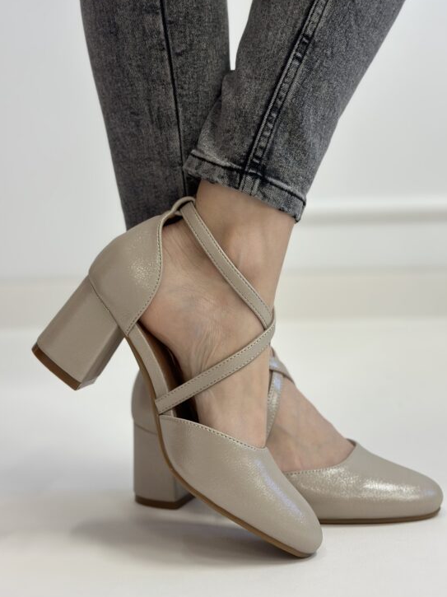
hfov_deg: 27.5
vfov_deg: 36.2
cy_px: 279
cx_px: 244
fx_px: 913
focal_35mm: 53
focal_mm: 6.86
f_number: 1.78
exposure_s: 1/100
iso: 125
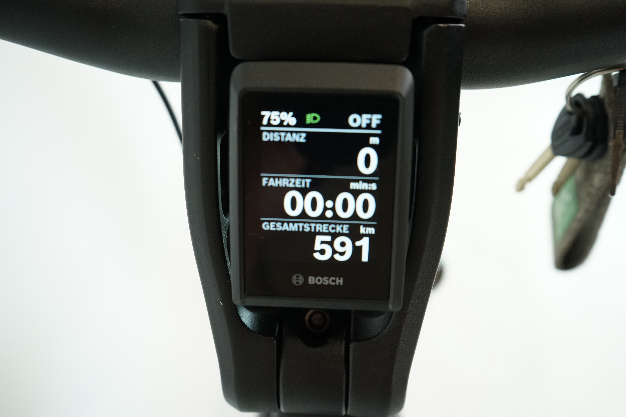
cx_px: 313
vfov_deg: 37.9
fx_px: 609
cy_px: 208
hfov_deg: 54.4
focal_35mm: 35
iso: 2500
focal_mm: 35
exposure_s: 1/200
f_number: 5.6
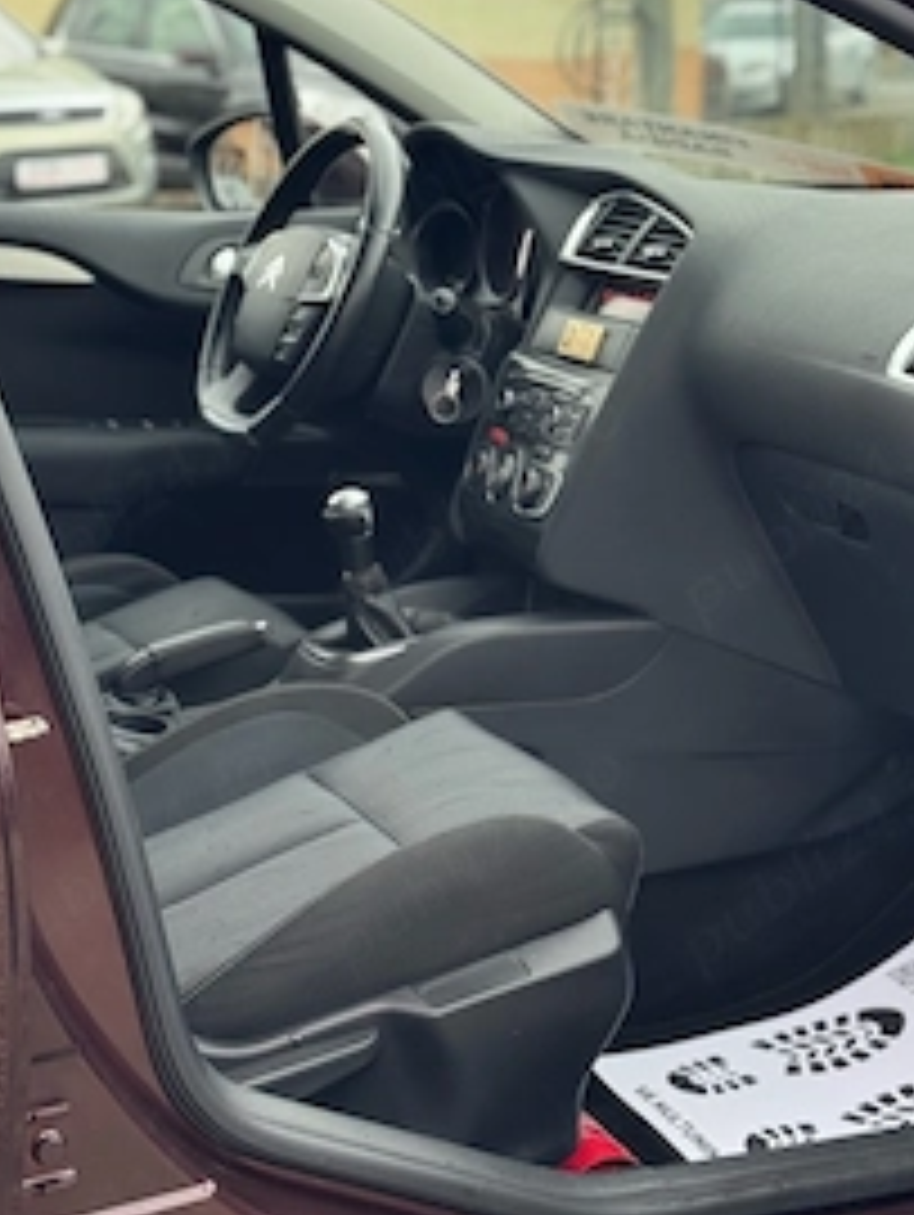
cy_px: 562
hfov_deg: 20.7
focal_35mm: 71
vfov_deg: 27.4
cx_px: 567
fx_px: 2496
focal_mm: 6.76
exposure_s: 1/126
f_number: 1.78
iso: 100
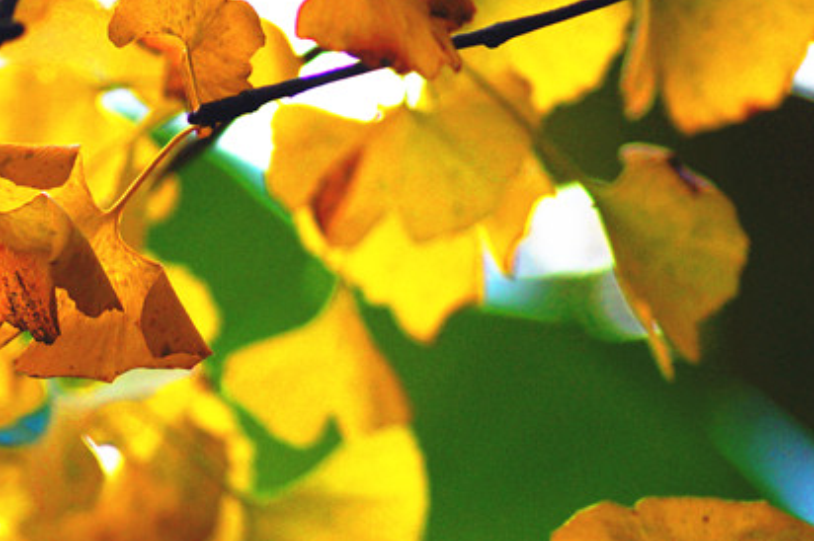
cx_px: -71
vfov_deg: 3.8
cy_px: 484
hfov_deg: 5.6
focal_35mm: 364
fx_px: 8224
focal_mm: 100
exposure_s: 1/160
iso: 200
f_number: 4
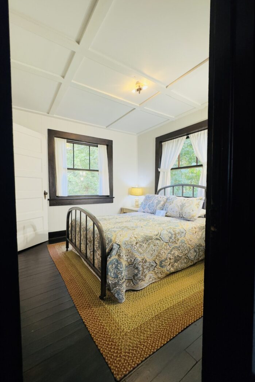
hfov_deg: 77.0
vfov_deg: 100.4
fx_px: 159
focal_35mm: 15
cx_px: 113
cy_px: 194
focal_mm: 2.22
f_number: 2.2
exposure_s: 1/120
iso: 200
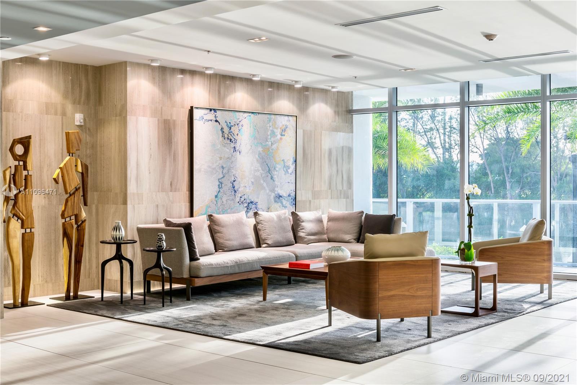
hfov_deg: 41.1
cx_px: 288
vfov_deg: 28.1
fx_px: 769
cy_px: 192
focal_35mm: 48
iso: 100
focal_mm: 48
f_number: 11
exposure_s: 1/6
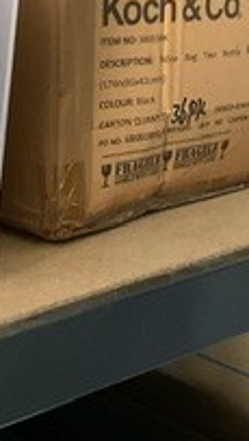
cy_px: -39
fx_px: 1160
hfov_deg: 12.3
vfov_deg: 20.6
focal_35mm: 99
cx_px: 130
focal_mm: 3
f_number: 1.8
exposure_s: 1/40
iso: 250
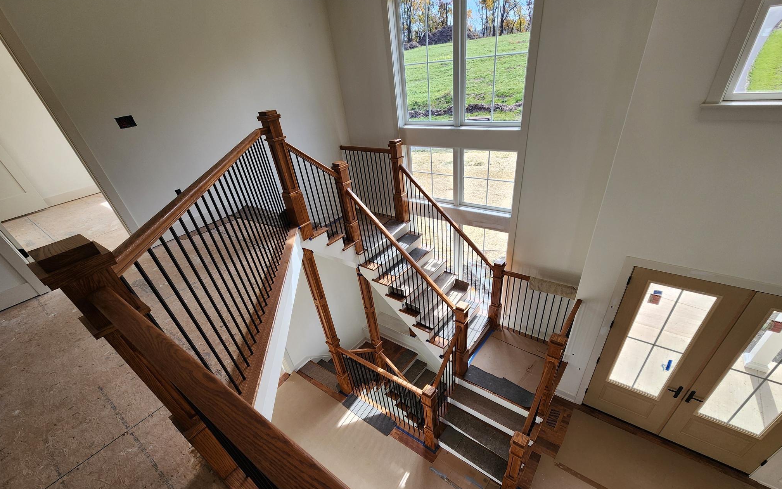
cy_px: 293
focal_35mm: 14
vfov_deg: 77.8
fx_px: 298
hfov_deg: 105.3
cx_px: 396
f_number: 2.2
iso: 50
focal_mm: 2.2
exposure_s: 1/237
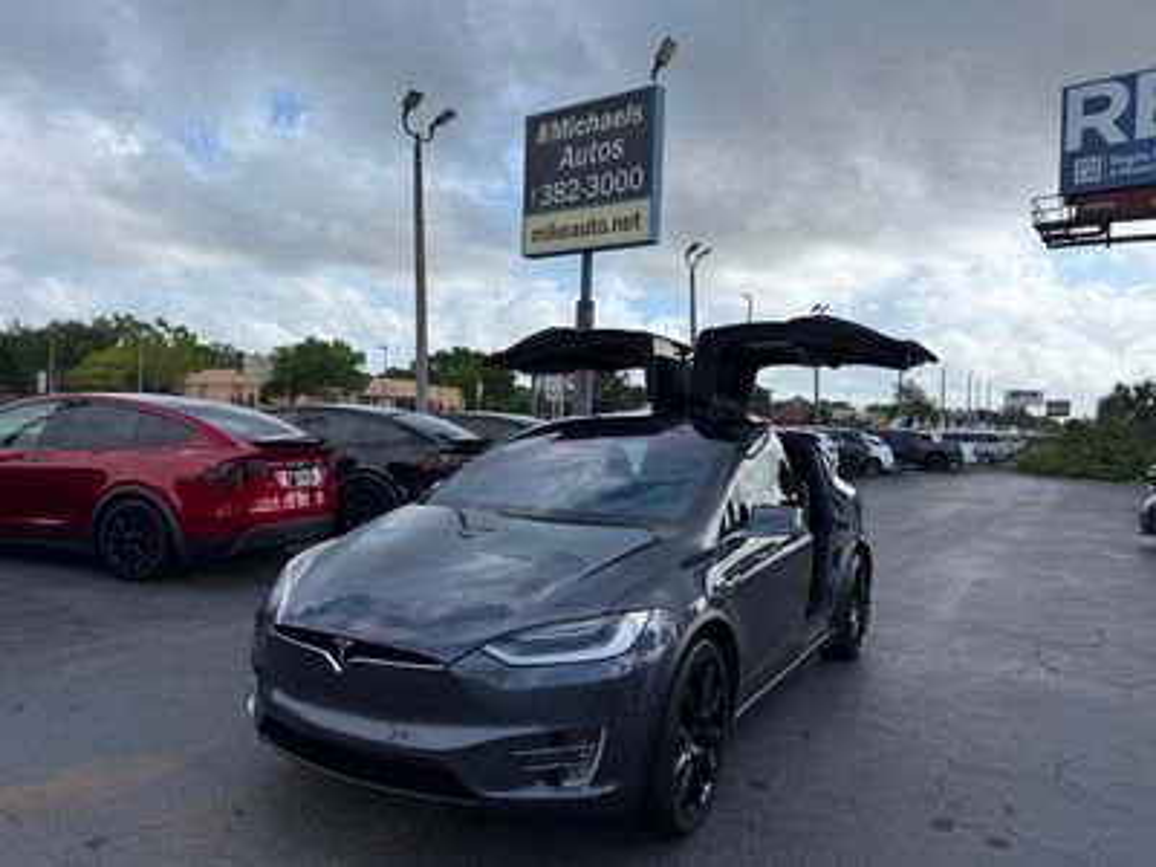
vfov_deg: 56.8
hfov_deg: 71.6
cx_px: 578
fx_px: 801
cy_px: 434
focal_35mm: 24
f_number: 1.78
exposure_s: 1/4673
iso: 80
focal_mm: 6.76
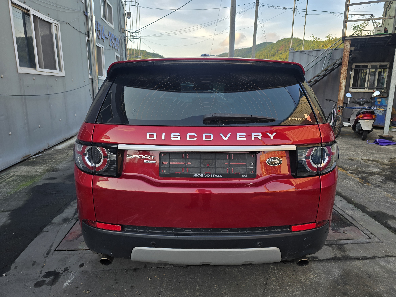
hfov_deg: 73.9
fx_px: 263
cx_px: 198
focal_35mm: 23
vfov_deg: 58.9
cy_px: 148
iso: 25
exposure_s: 1/180
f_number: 1.7
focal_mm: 6.3
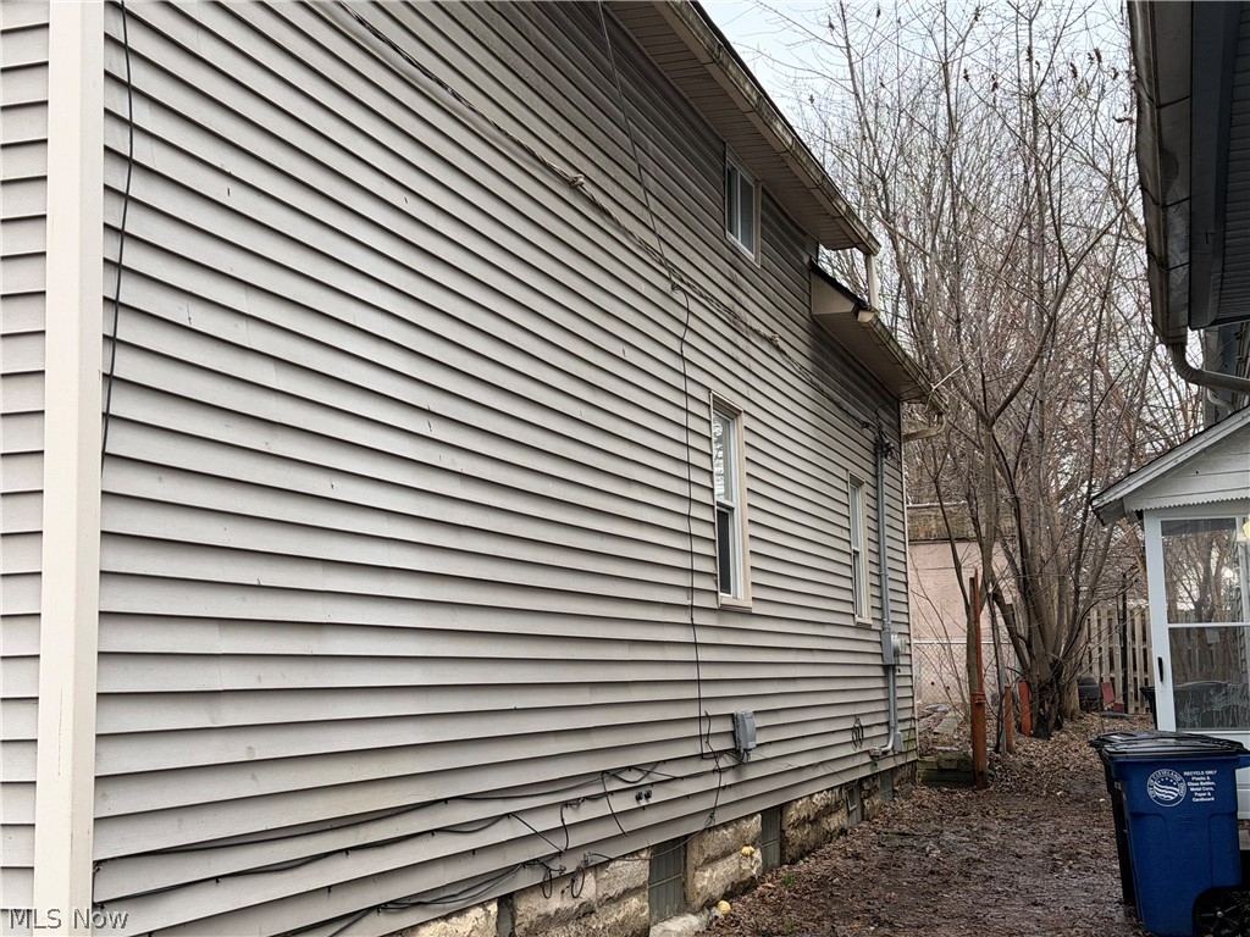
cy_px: 468
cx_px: 625
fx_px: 1733
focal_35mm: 48
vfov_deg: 30.3
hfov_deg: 39.7
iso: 100
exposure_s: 1/625
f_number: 1.78
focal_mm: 6.76
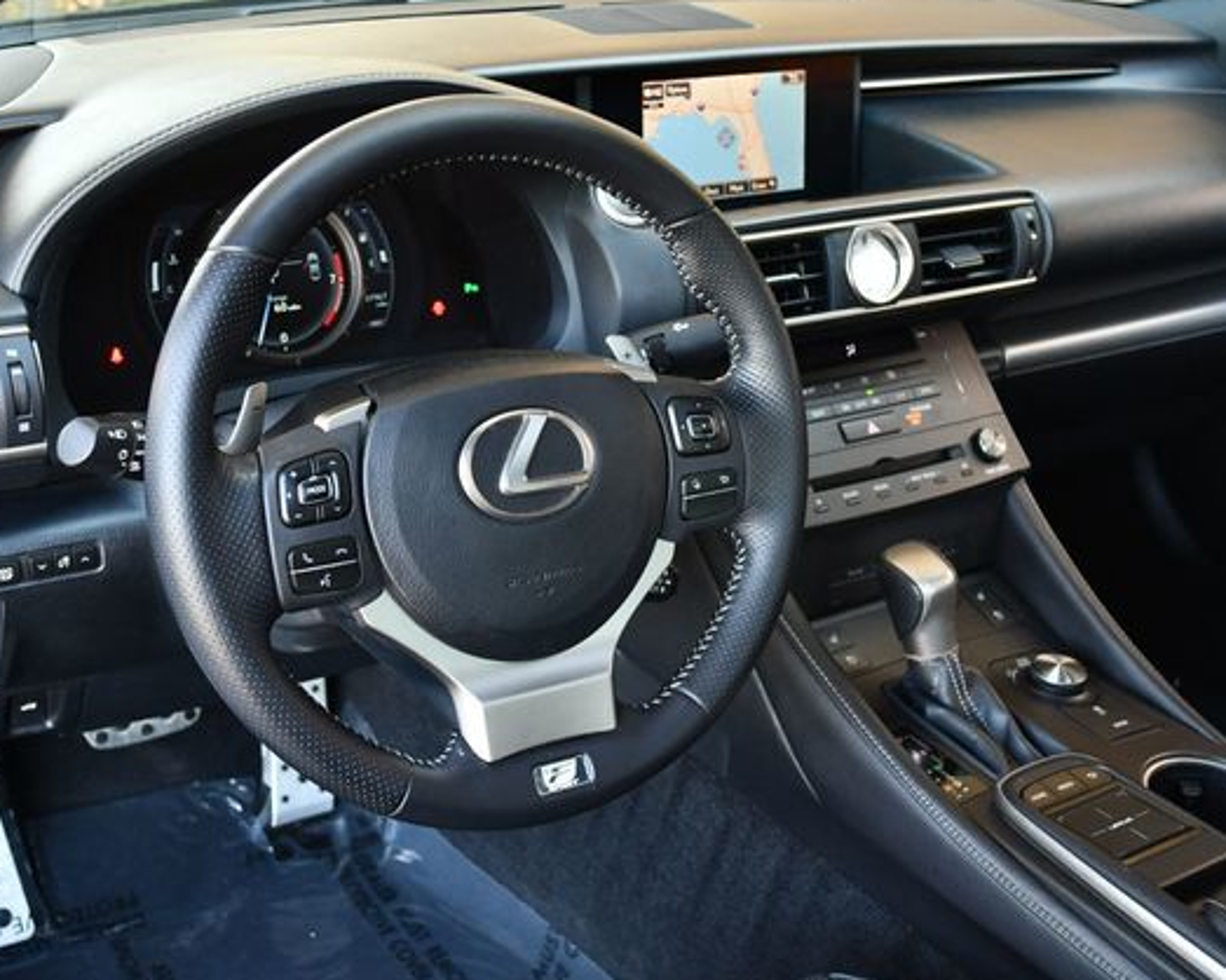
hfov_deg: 40.3
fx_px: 1668
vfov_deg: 32.7
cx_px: 565
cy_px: 485
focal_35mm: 46
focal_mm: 20
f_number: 3.8
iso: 800
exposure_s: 1/125
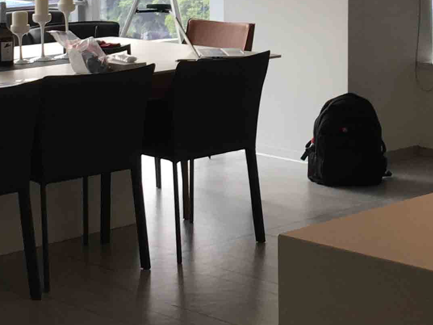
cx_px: 255
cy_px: 36
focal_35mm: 109
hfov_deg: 18.0
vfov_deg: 13.5
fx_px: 1364
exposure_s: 1/100
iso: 32
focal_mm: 4.15
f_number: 2.2
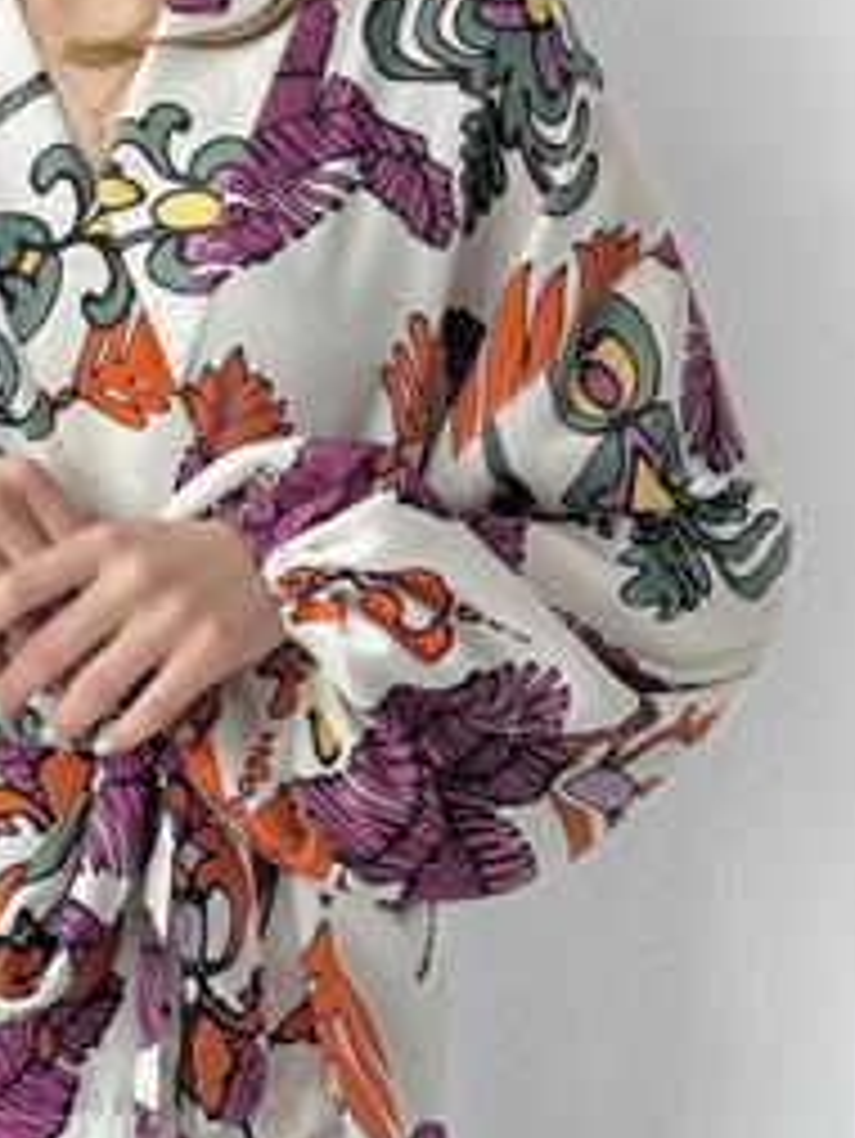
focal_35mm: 101
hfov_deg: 14.5
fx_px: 3323
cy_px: 191
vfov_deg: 19.2
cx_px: 99
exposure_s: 1/292
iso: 64
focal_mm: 6.76
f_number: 1.78
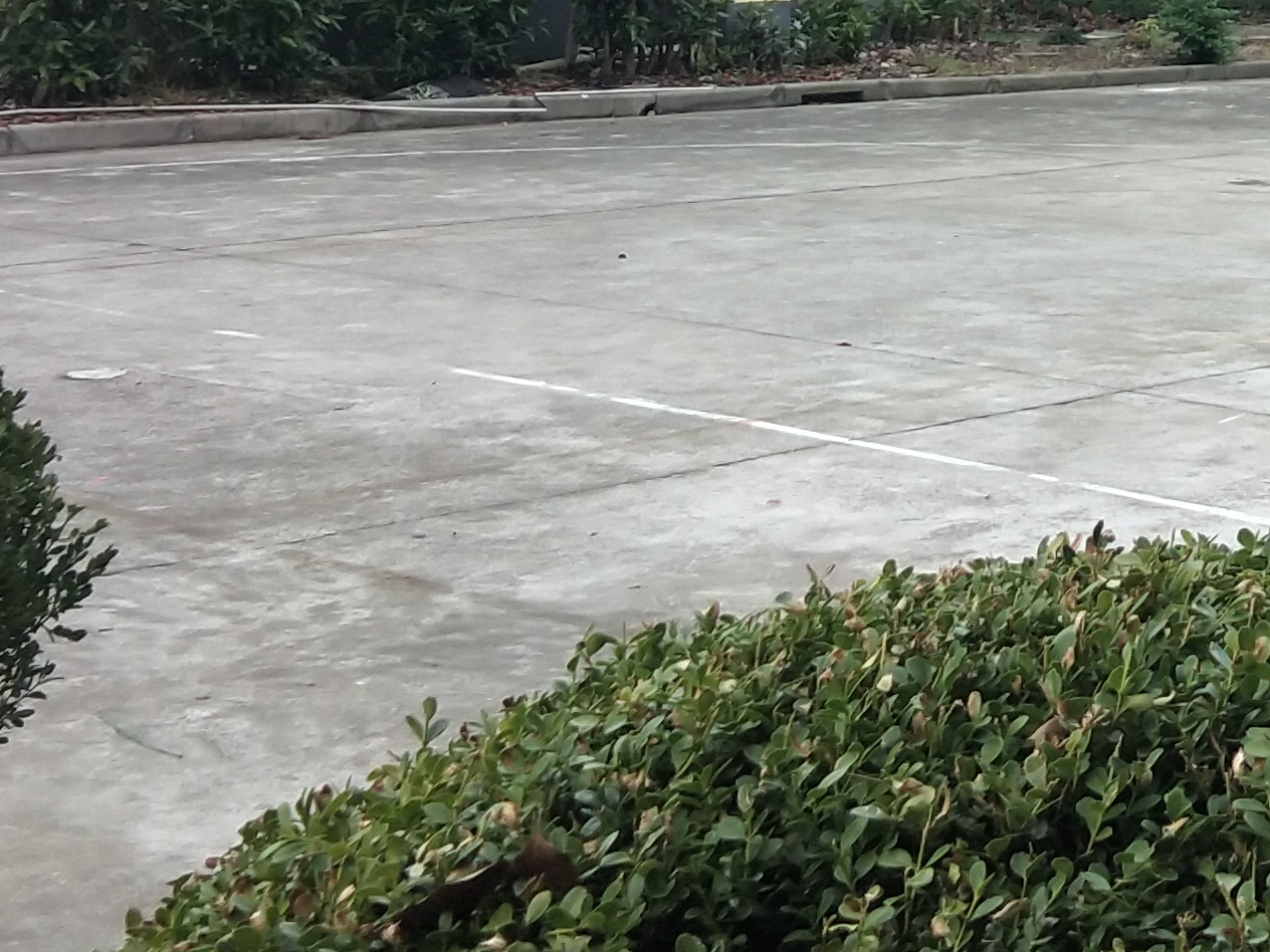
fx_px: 3742
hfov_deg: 18.6
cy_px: -164
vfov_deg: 14.1
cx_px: 1375
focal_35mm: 102
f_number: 2.2
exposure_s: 1/181
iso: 50
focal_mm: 3.69
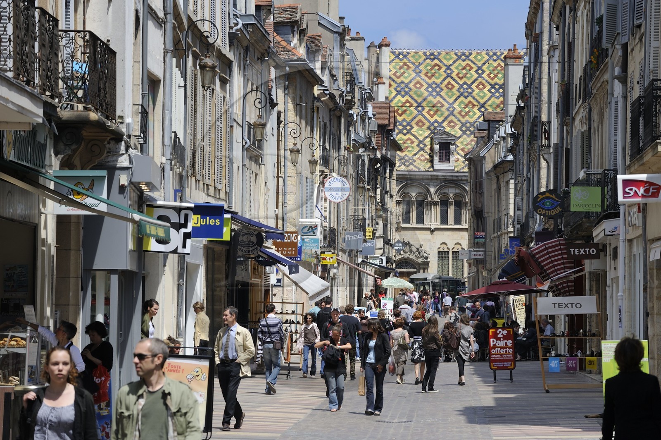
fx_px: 3119
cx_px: 330
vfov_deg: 8.1
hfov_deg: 12.1
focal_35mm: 170
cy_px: 220
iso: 200
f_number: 10
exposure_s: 1/250
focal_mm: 170
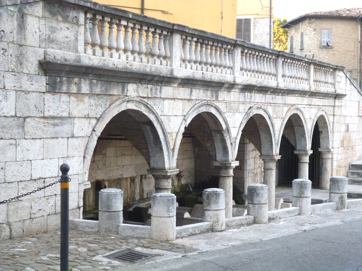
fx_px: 659
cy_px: 136
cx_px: 181
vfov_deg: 23.3
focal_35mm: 63
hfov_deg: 30.7
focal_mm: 11.2
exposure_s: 1/80
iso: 400
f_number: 4.7
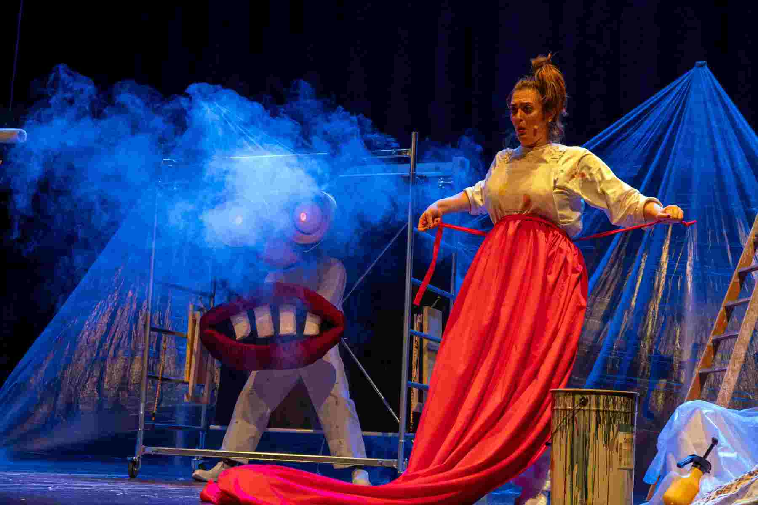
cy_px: 252
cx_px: 379
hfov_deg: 31.4
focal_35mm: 64
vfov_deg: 21.2
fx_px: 1347
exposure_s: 1/320
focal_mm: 42.5
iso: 8000
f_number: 4.5
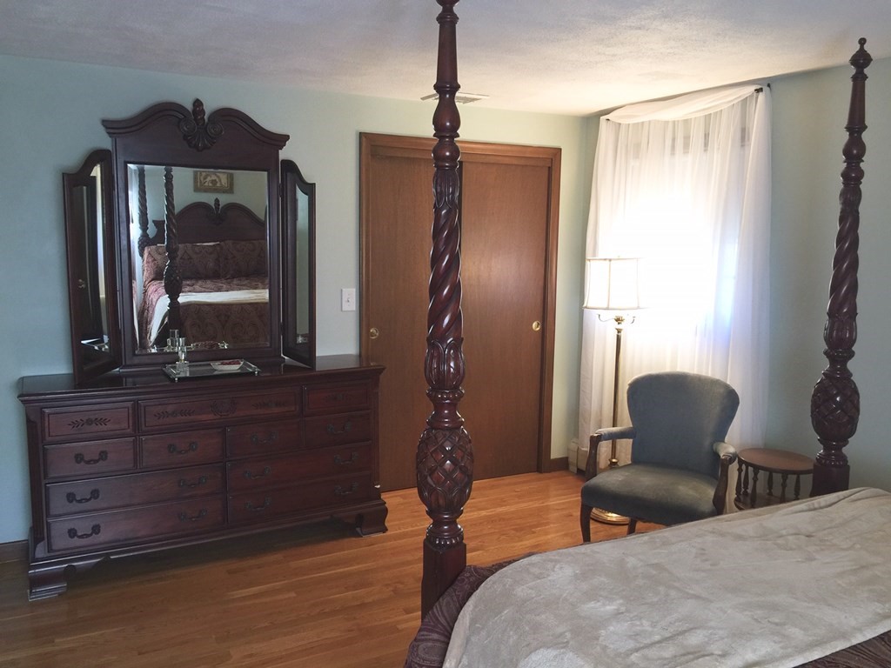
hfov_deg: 61.7
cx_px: 446
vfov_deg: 48.2
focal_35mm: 29
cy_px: 334
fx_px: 746
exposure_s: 1/30
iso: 50
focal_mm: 4.15
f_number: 2.2
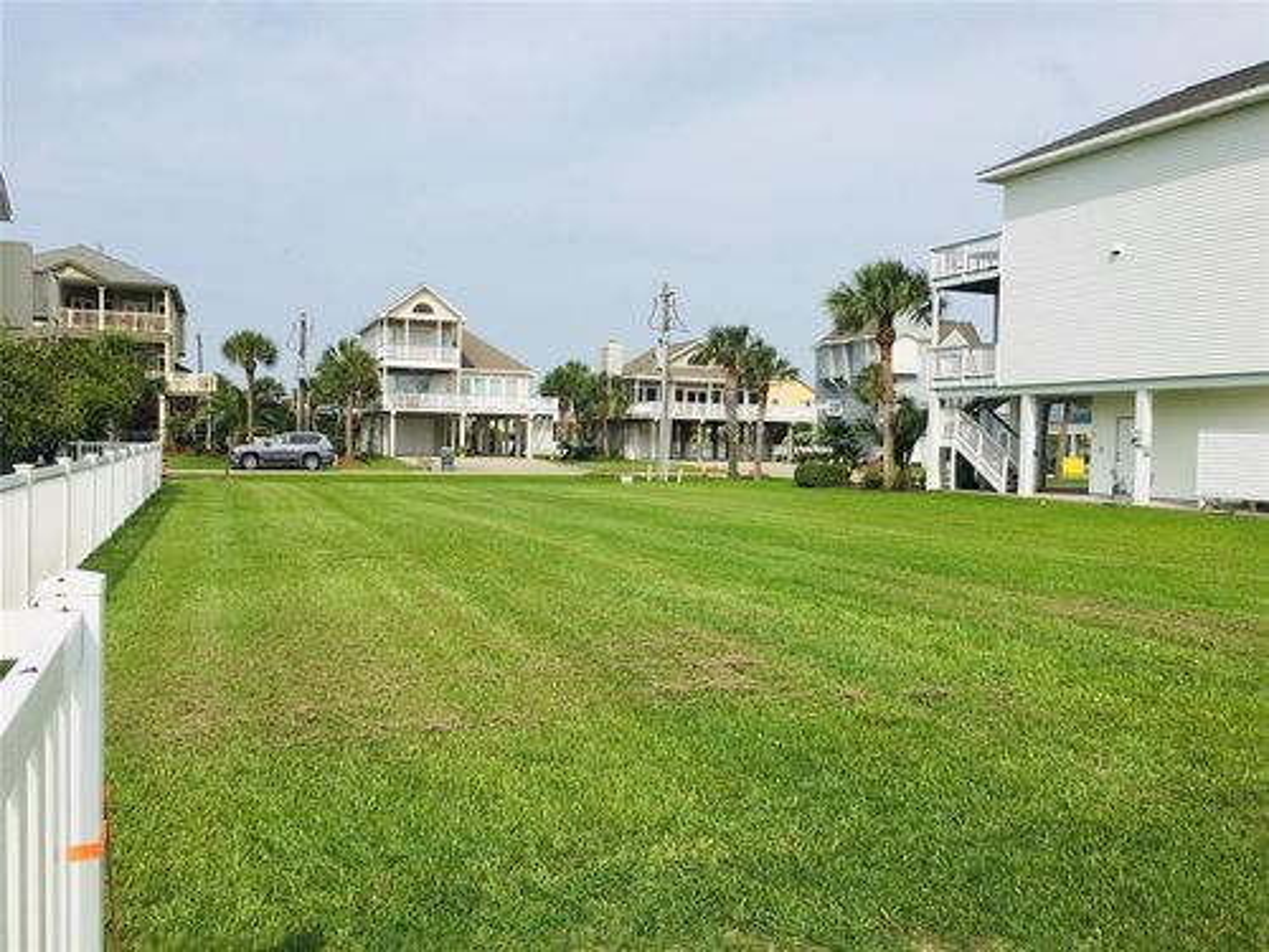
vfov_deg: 48.2
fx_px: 1063
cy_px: 476
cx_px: 634
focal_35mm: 29
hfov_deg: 61.7
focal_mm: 4.15
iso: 25
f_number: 2.2
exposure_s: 1/1923
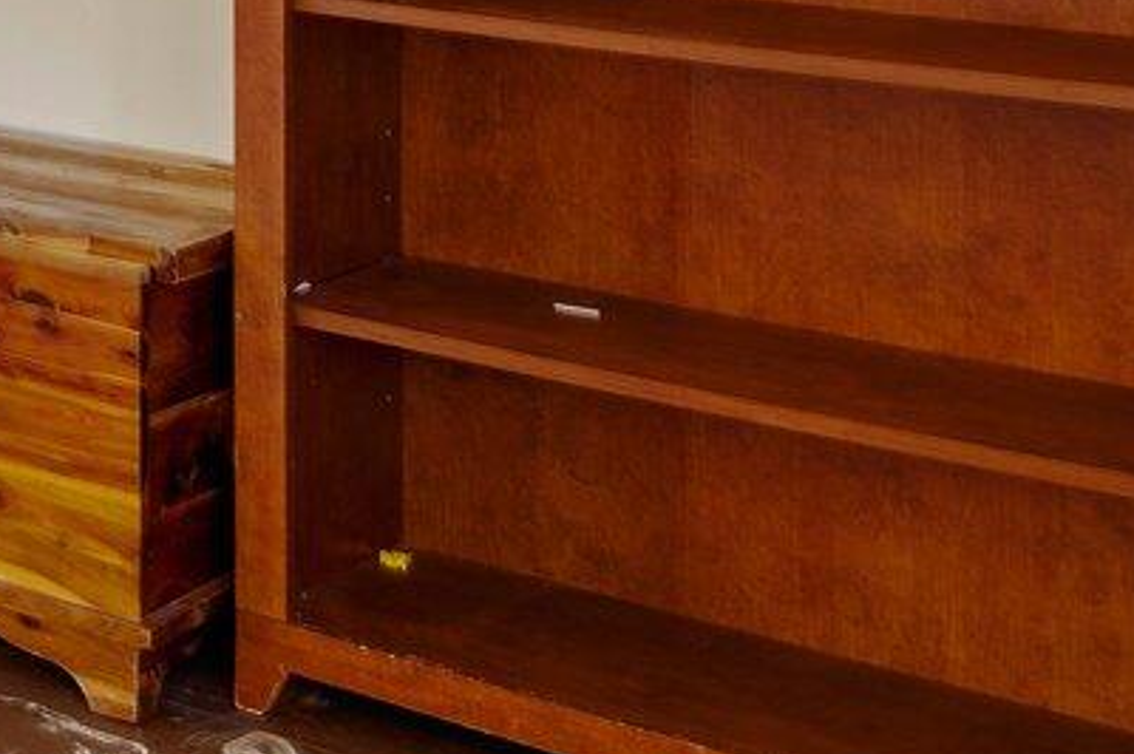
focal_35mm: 82
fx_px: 2581
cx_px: -1398
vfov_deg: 15.3
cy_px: -398
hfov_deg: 16.0
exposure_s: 3.2
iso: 64
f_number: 9
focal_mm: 16
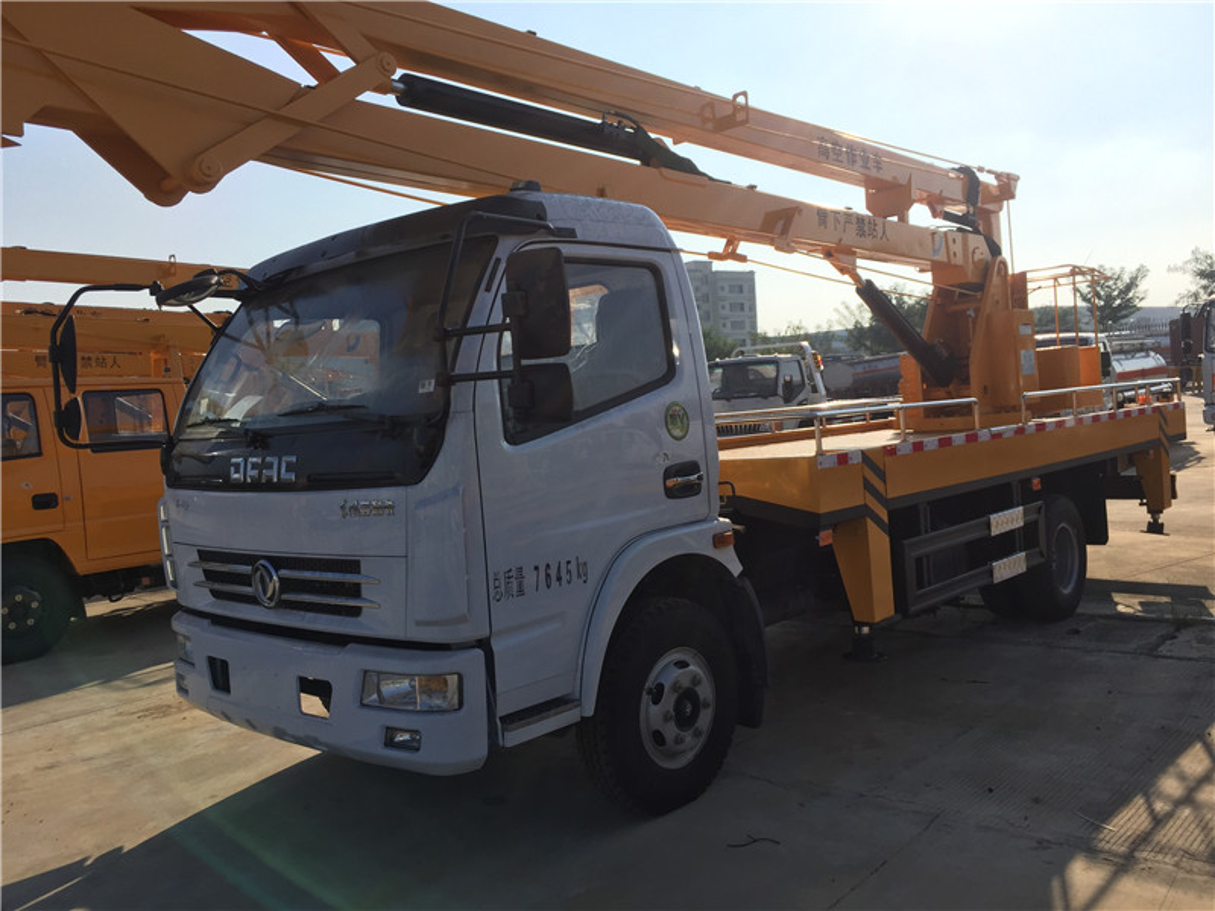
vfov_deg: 48.2
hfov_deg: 61.7
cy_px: 456
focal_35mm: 29
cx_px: 608
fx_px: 1018
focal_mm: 4.15
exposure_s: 1/2326
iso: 32
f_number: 2.2
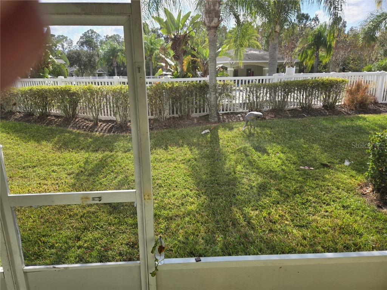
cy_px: 145
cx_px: 194
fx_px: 257
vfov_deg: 58.9
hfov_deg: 73.9
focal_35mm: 23
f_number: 1.8
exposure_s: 1/829
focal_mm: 5.4
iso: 25
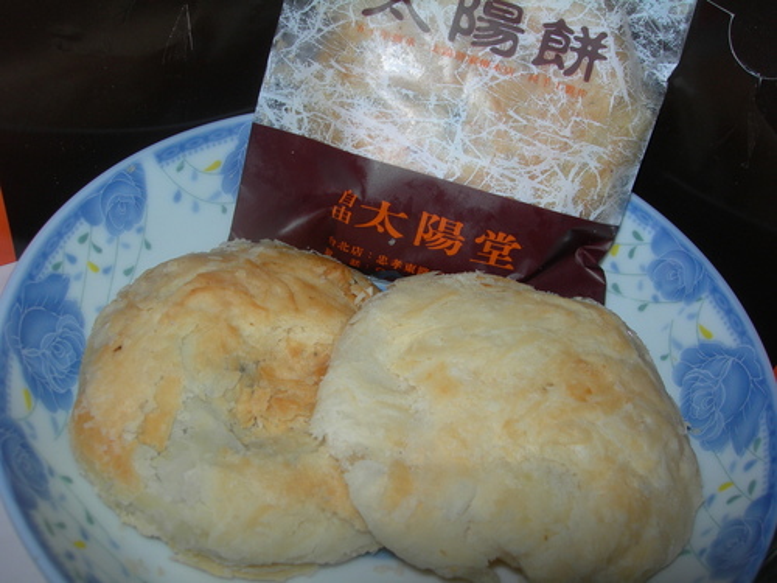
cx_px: 388
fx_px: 853
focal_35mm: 38
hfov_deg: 49.0
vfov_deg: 37.7
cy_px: 292
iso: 50
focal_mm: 7.8
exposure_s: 1/60.1
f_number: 4.8
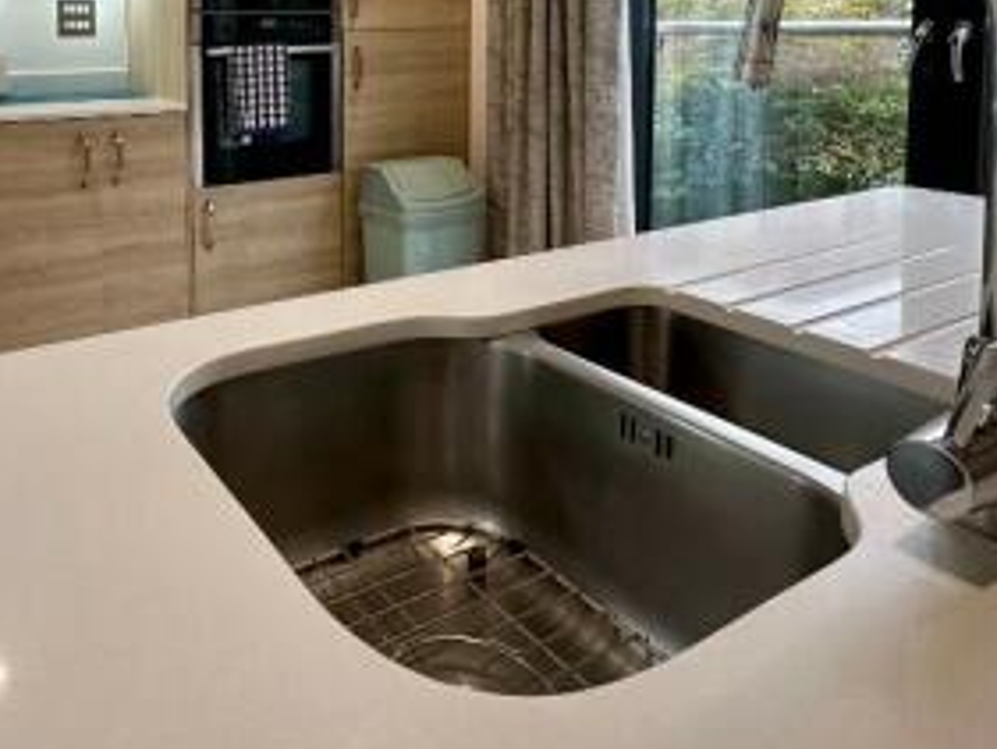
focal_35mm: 29
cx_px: 286
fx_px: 836
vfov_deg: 44.2
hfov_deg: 59.3
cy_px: 83
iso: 250
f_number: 2.2
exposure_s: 1/100
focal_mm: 2.22
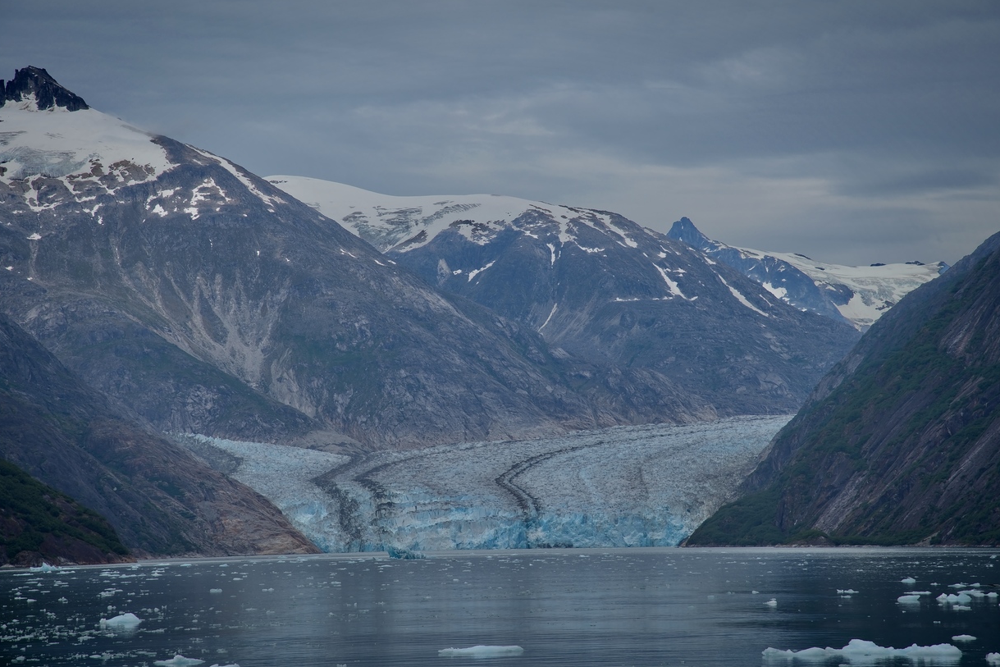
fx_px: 3500
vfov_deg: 10.9
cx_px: 500
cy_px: 321
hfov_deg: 16.3
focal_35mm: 126
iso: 100
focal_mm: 120
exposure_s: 1/250
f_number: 8
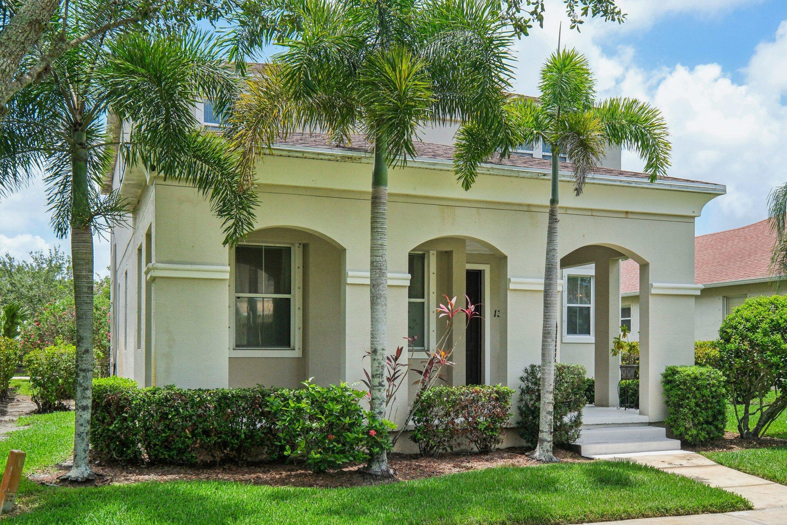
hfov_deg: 53.1
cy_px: 262
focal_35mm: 36
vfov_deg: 36.9
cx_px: 394
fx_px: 787
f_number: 7.1
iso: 1250
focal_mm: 24
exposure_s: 1/1900
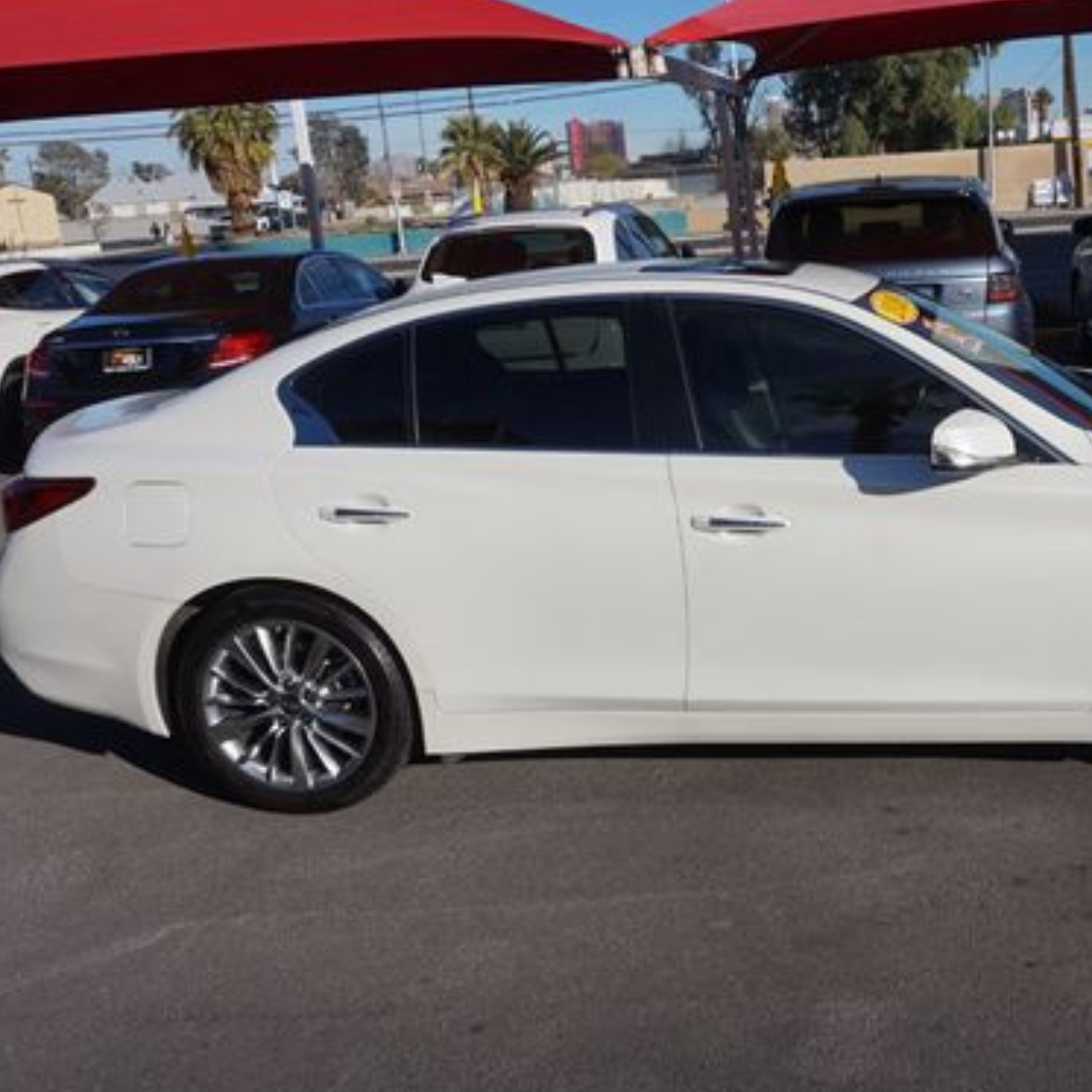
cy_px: 495
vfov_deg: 47.2
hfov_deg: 45.6
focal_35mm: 35
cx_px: 817
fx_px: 1249
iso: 100
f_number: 11
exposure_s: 1/320
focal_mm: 16
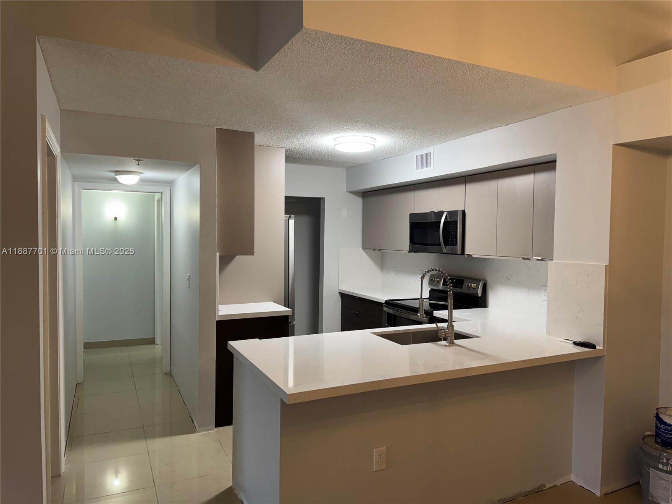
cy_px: 252
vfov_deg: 56.8
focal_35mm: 24
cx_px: 336
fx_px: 466
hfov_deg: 71.6
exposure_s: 1/120
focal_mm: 6.76
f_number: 1.78
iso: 200
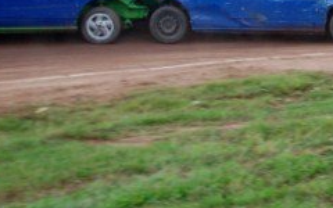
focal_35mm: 106
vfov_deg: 12.1
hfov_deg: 18.7
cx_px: 382
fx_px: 962
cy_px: -29
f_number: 4.2
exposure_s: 1/125
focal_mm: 26
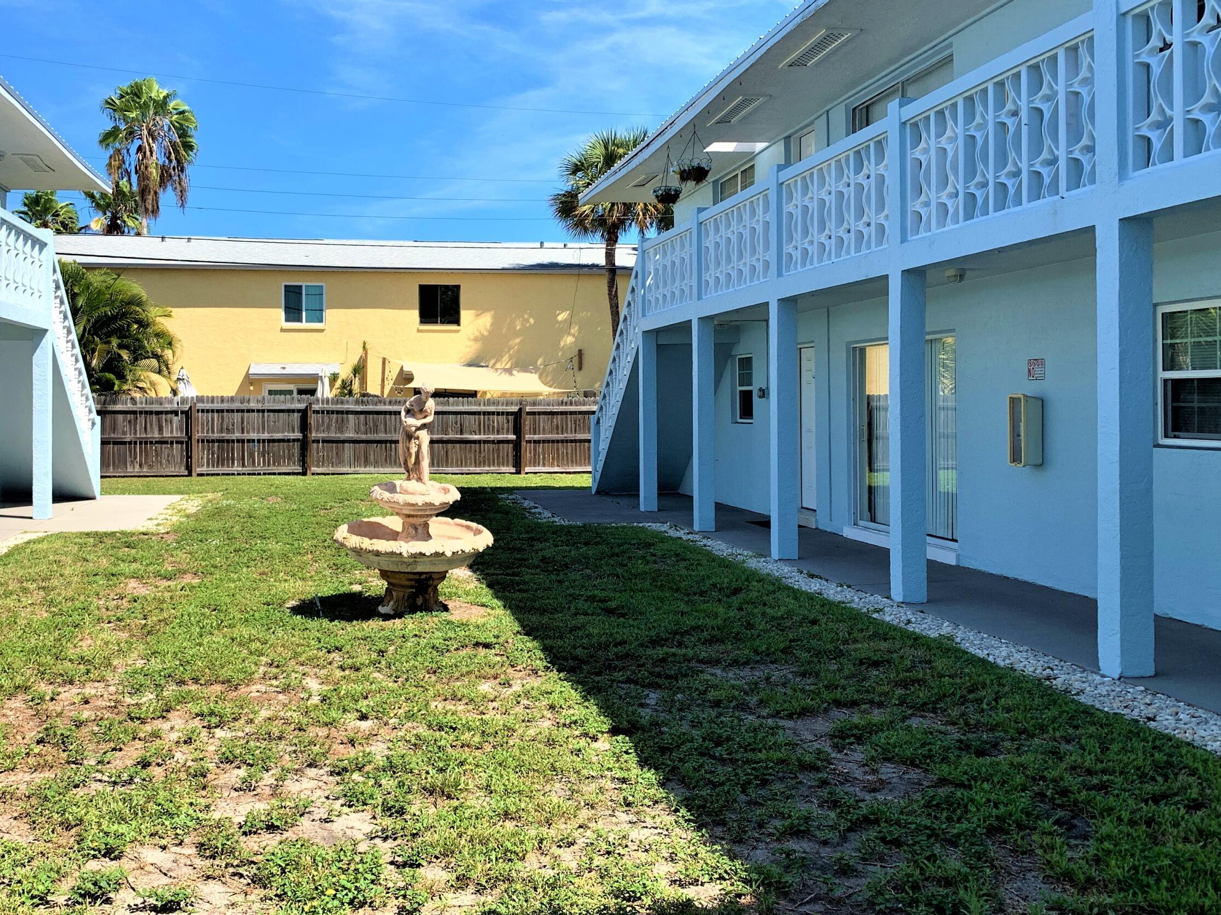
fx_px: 1234
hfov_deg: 52.3
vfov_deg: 40.6
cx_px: 497
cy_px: 394
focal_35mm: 35
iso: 25
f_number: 1.8
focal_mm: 4.25
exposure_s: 1/2208
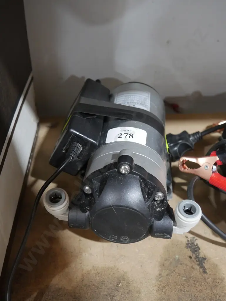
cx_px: 113
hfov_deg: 39.7
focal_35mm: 36
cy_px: 150
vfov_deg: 51.3
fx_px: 313
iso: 2500
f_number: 4
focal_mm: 18
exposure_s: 1/60
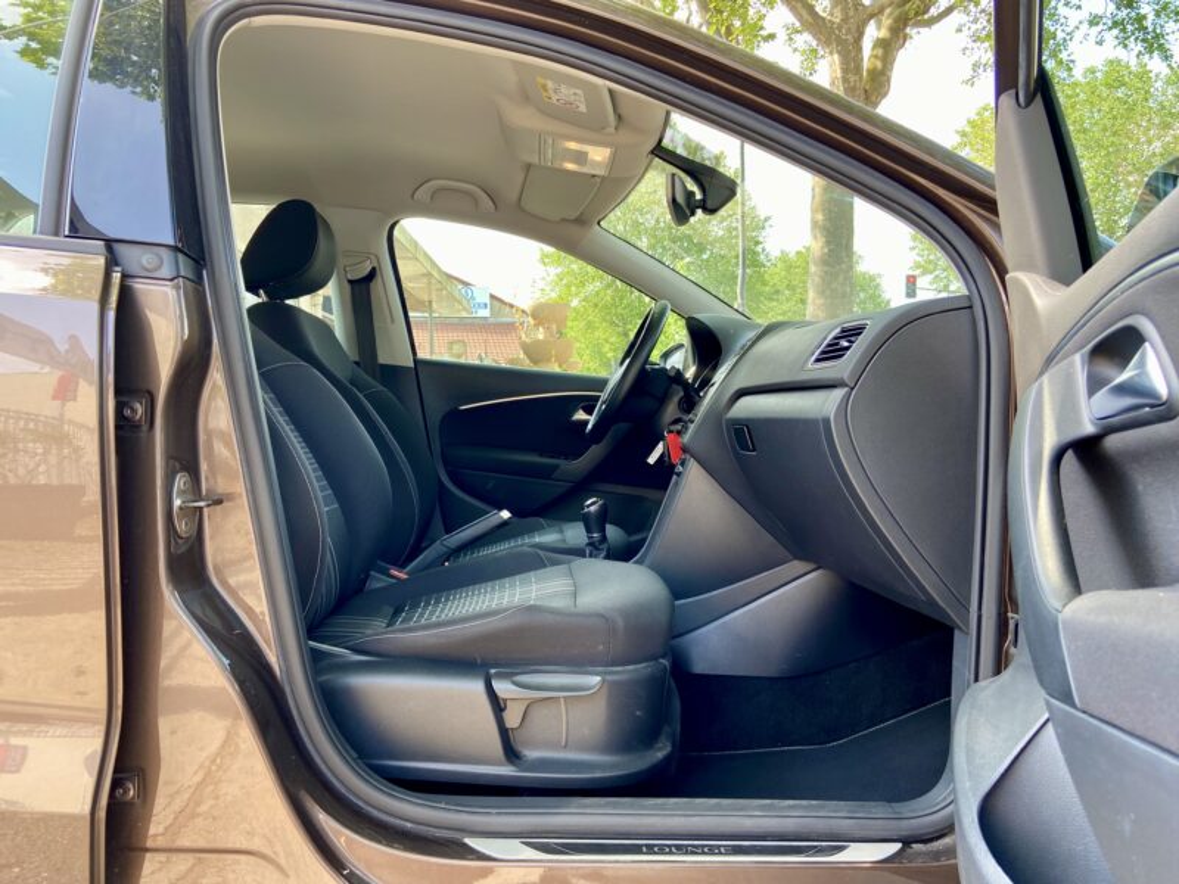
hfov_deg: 67.3
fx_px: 886
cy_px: 442
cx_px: 590
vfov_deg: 53.1
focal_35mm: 26
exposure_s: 1/122
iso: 40
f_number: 1.8
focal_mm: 4.25
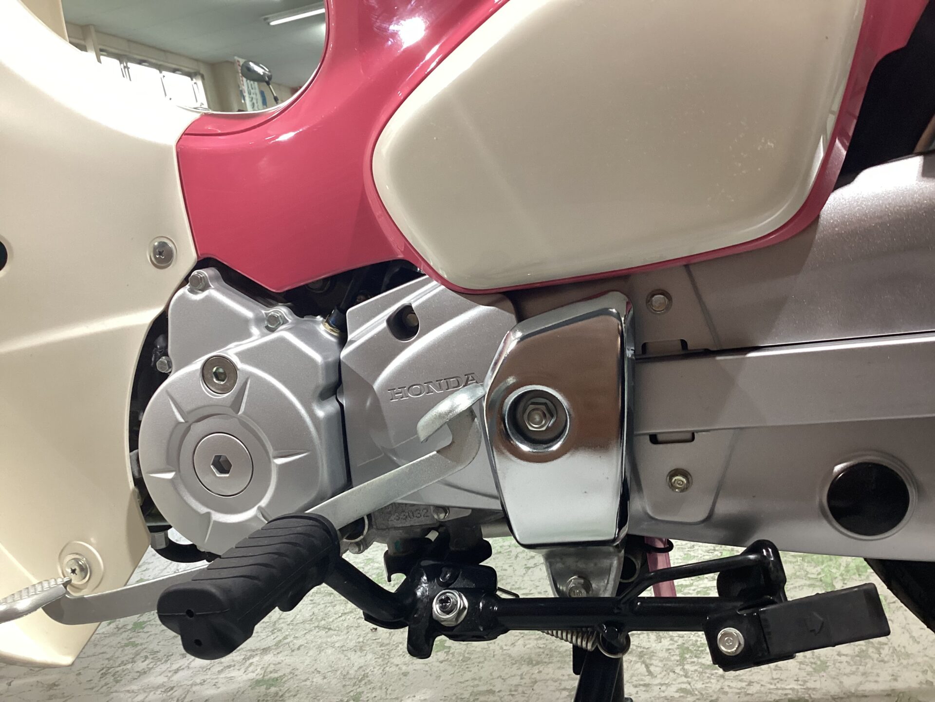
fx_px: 837
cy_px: 351
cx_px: 468
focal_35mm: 31
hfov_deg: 58.4
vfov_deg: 45.4
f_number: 2.4
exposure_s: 1/50
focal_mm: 3.3
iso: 200
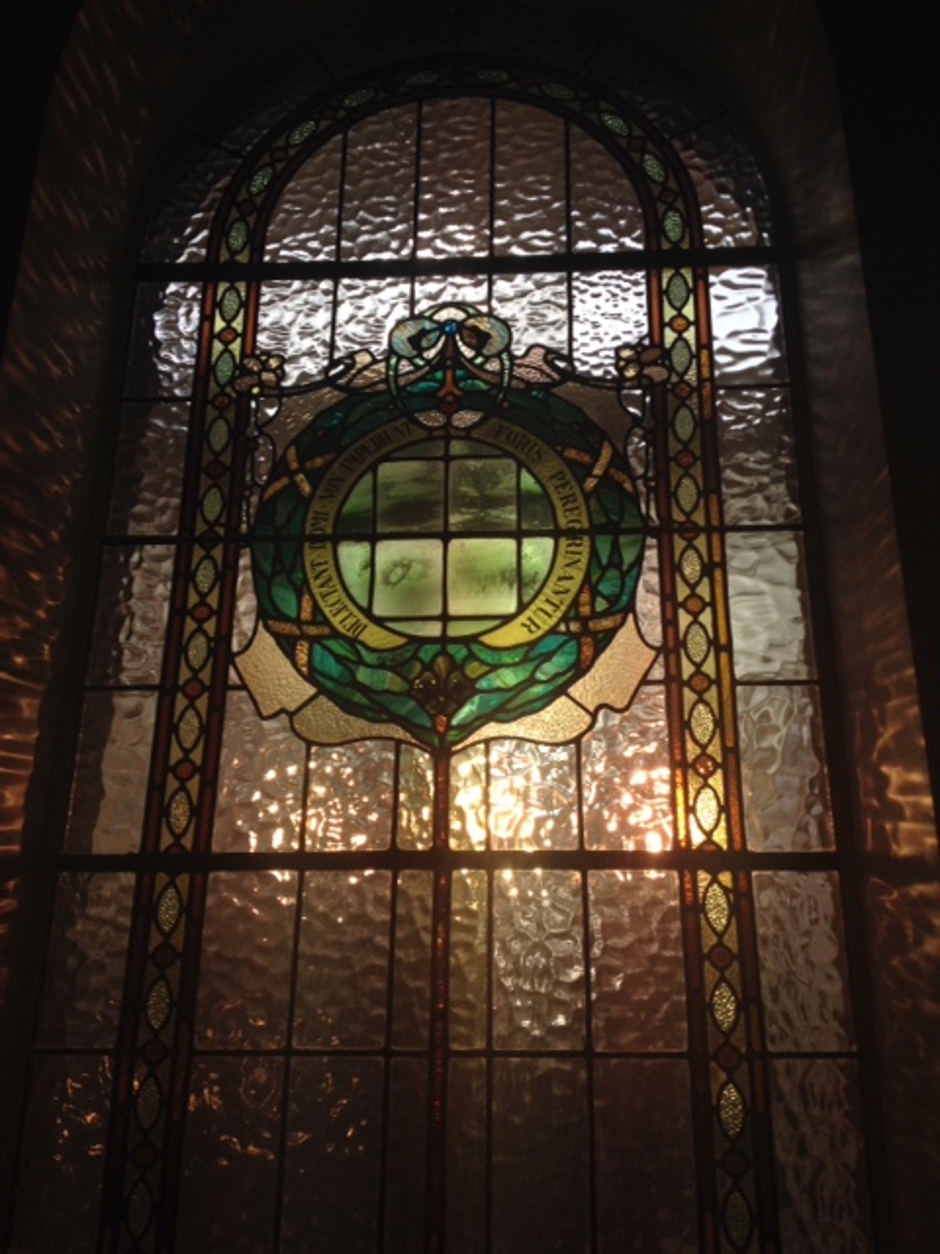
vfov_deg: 52.6
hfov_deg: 40.7
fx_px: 1267
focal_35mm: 35
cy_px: 627
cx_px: 470
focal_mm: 4.28
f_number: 2.4
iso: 50
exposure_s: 1/144
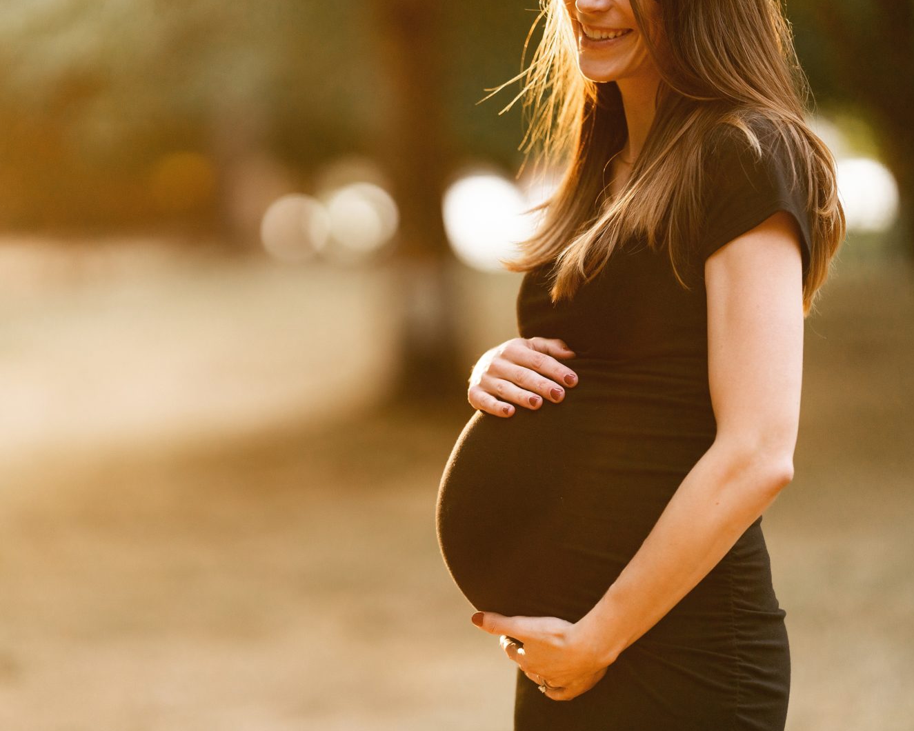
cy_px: 366
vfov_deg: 10.1
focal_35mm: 153
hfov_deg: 12.6
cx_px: 375
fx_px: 4139
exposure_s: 1/2500
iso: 1250
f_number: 1.8
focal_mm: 135
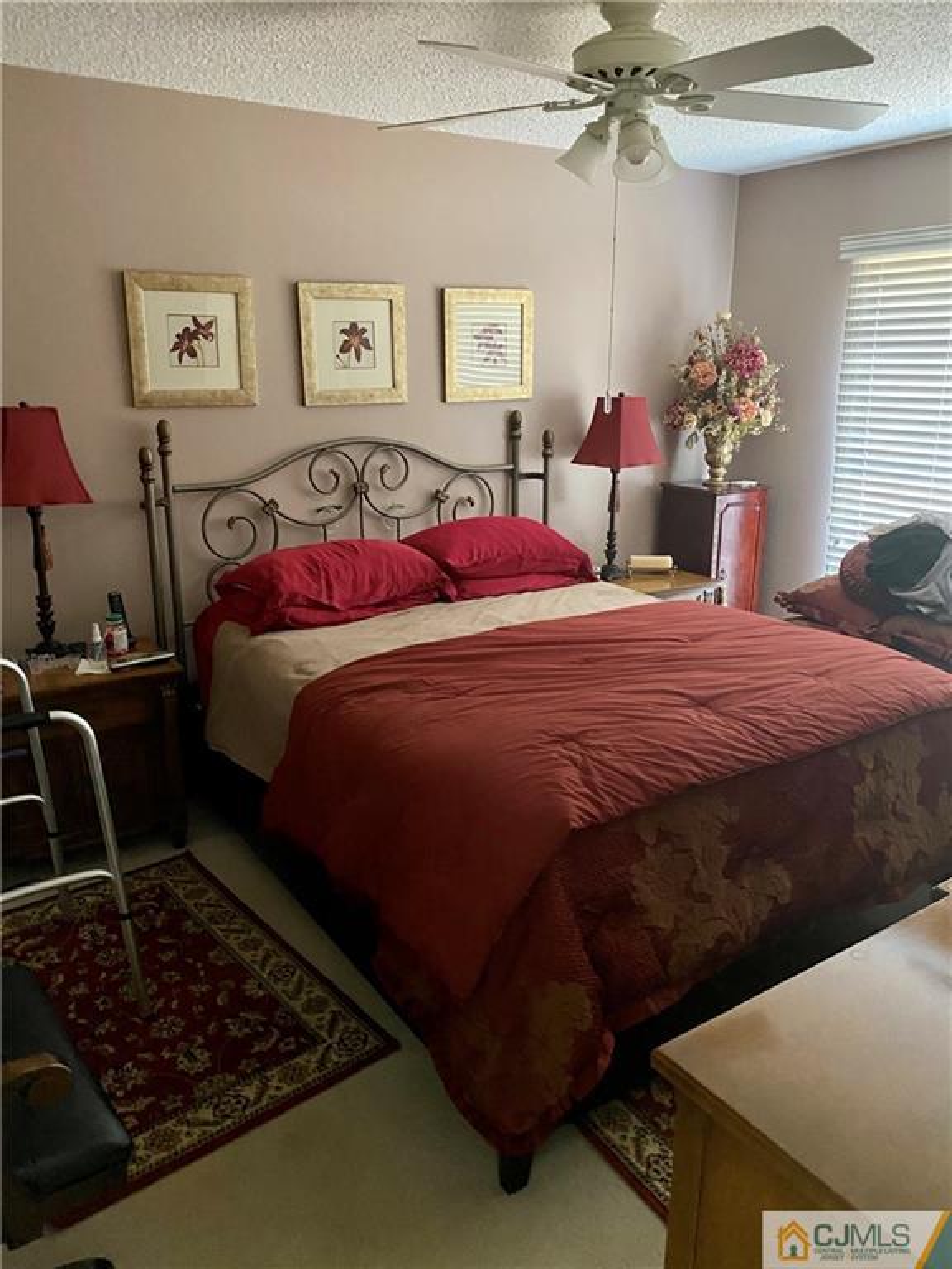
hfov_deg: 53.1
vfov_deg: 67.3
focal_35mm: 26
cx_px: 476
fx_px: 953
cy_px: 634
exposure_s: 1/30
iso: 640
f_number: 1.8
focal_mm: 4.25
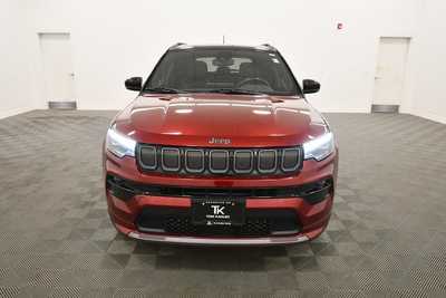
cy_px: 149
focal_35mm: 27
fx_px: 335
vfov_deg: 48.0
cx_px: 223
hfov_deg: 67.4
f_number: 5.6
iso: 1100
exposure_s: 1/125
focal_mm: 18
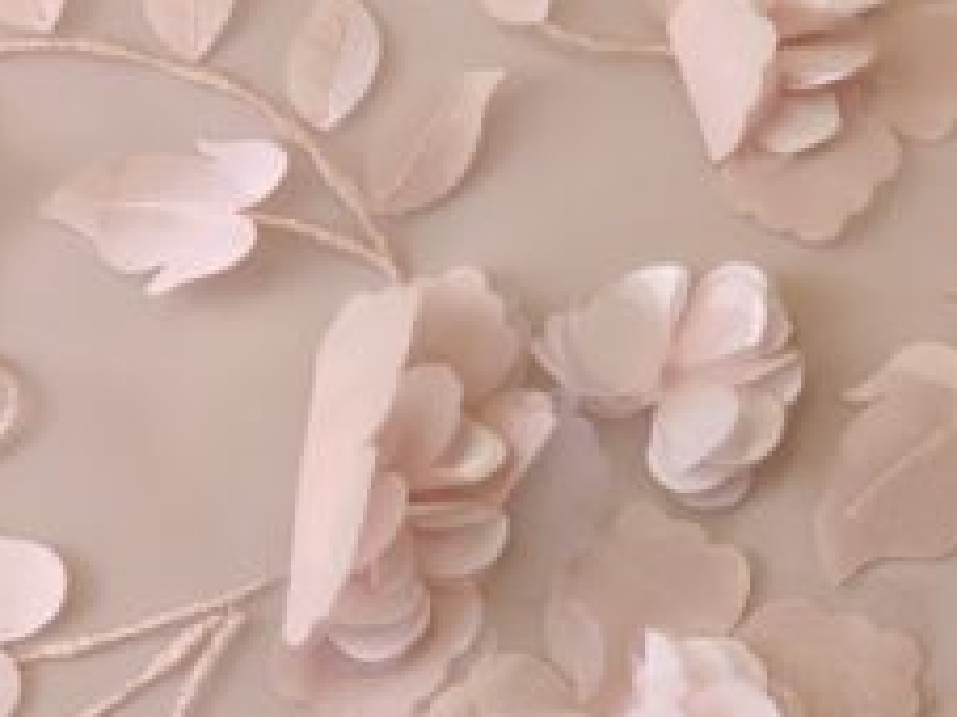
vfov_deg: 22.2
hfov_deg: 28.3
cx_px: 852
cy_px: 291
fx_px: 1824
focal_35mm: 66
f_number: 1.89
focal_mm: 5.43
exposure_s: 1/200
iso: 200
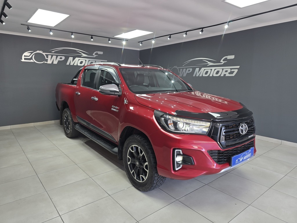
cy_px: 112
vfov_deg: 58.9
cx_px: 148
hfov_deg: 73.9
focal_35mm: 23
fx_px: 197
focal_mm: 6.3
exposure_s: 1/100
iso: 50
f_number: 1.7
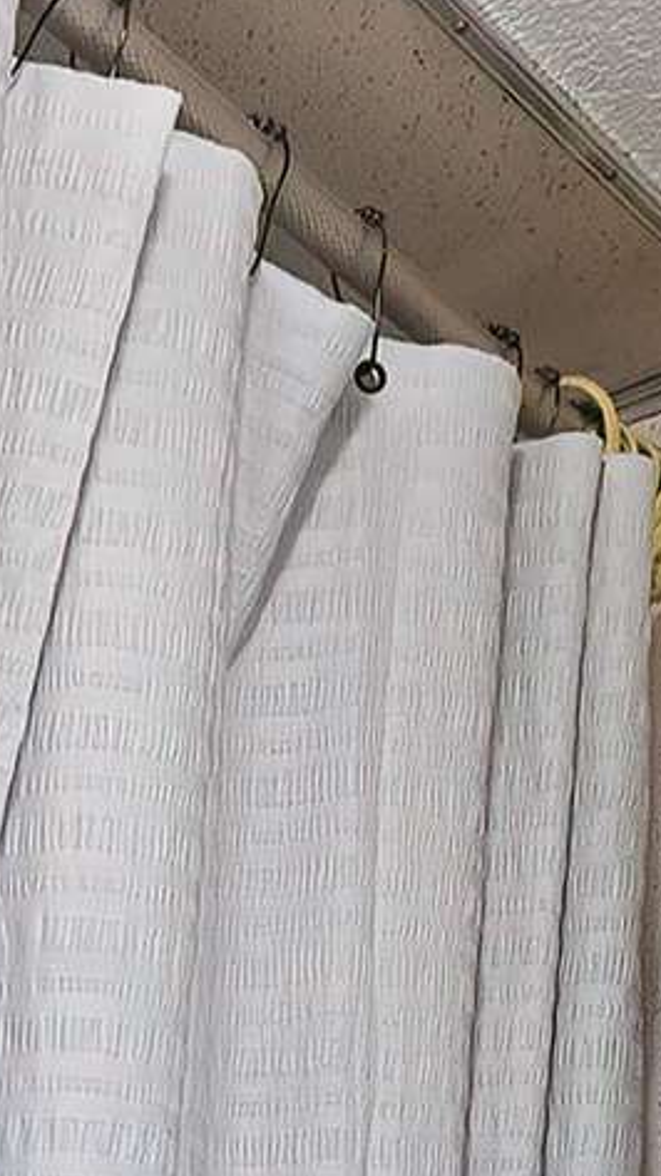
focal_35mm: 102
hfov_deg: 11.6
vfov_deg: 17.0
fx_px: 3179
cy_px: 2158
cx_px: -196
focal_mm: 10
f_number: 7.1
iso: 800
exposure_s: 1/8
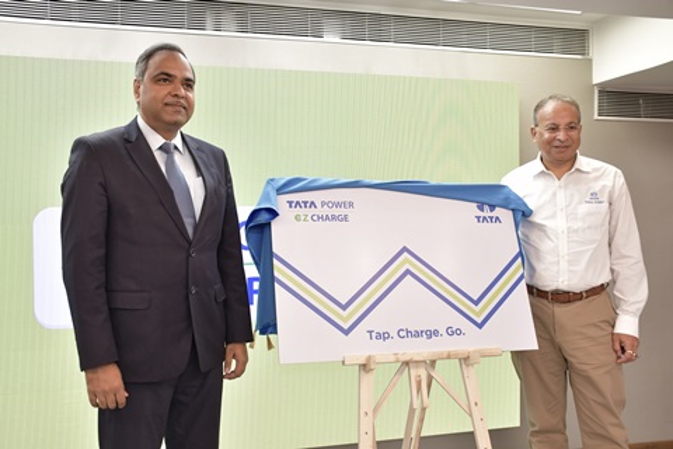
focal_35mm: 34
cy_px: 224
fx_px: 636
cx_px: 336
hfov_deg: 55.8
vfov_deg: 38.9
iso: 1250
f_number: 5
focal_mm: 23
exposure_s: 1/80
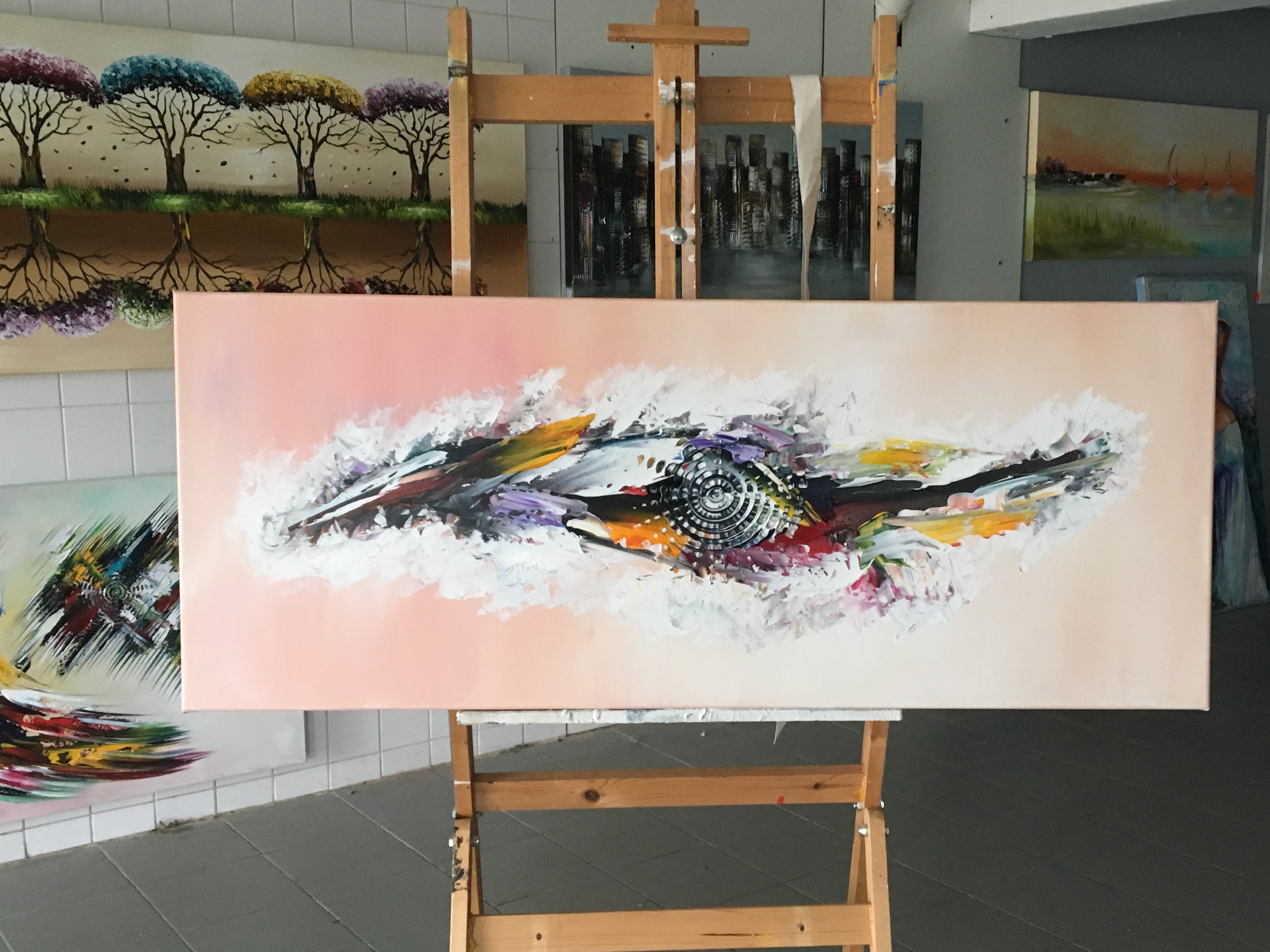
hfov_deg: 46.7
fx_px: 1467
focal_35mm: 40
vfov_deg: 35.9
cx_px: 725
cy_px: 516
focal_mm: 4.15
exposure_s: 1/33
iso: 200
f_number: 2.2
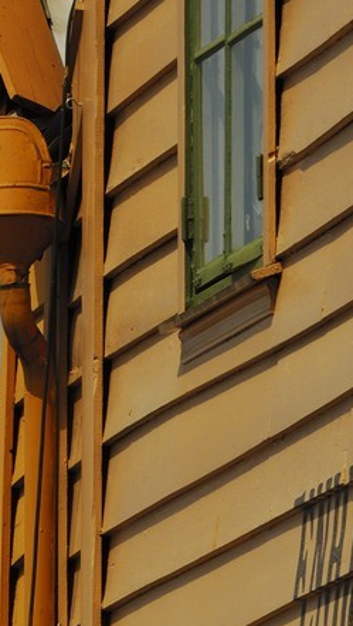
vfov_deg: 1.9
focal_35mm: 1136
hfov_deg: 1.1
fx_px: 18882
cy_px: 998
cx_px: -275
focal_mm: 200
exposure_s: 1/320
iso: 100
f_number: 10
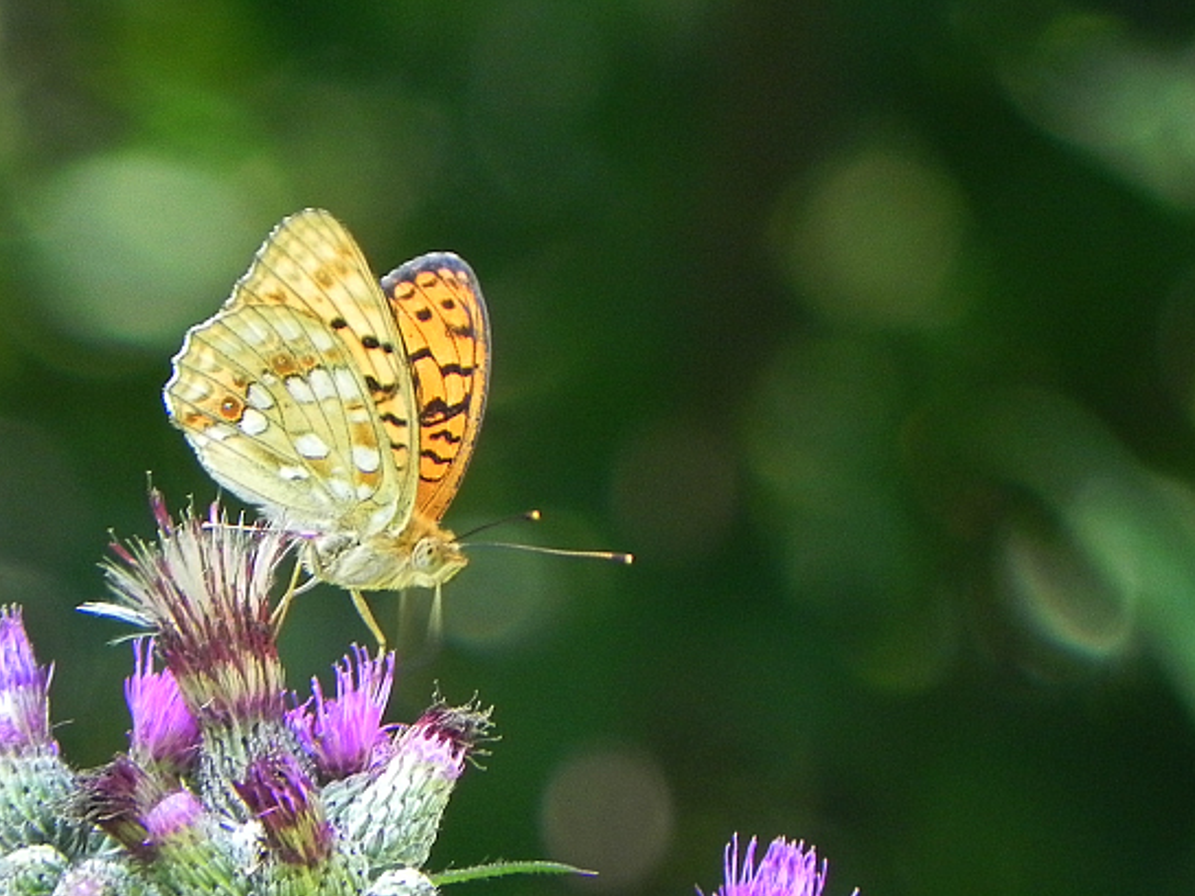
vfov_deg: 1.3
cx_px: 410
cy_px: 620
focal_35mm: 1136
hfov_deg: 1.7
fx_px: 39225
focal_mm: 107.6
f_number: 5
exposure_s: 1/60
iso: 245
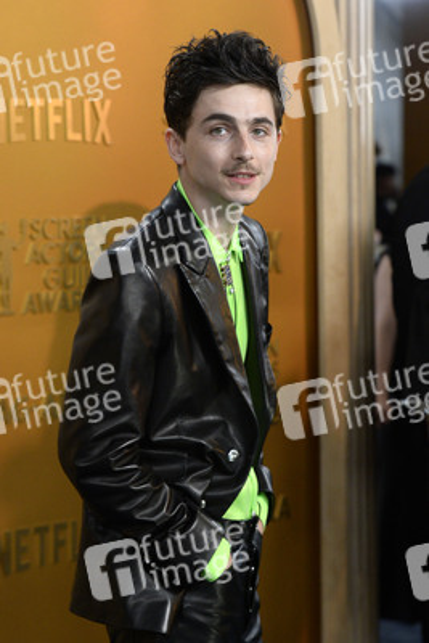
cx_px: 214
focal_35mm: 120
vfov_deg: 17.1
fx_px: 2143
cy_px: 322
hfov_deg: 11.4
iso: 2500
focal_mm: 120
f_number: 6.3
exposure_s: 1/250
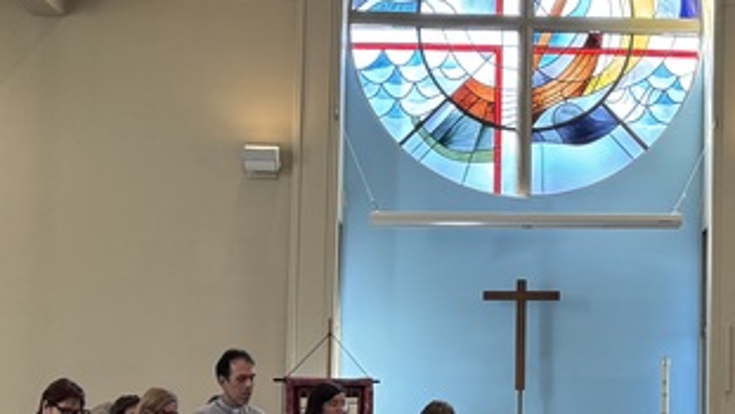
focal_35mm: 88
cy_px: 272
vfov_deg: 13.7
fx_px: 1715
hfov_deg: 23.9
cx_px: 549
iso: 125
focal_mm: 6.76
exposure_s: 1/60
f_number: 1.78
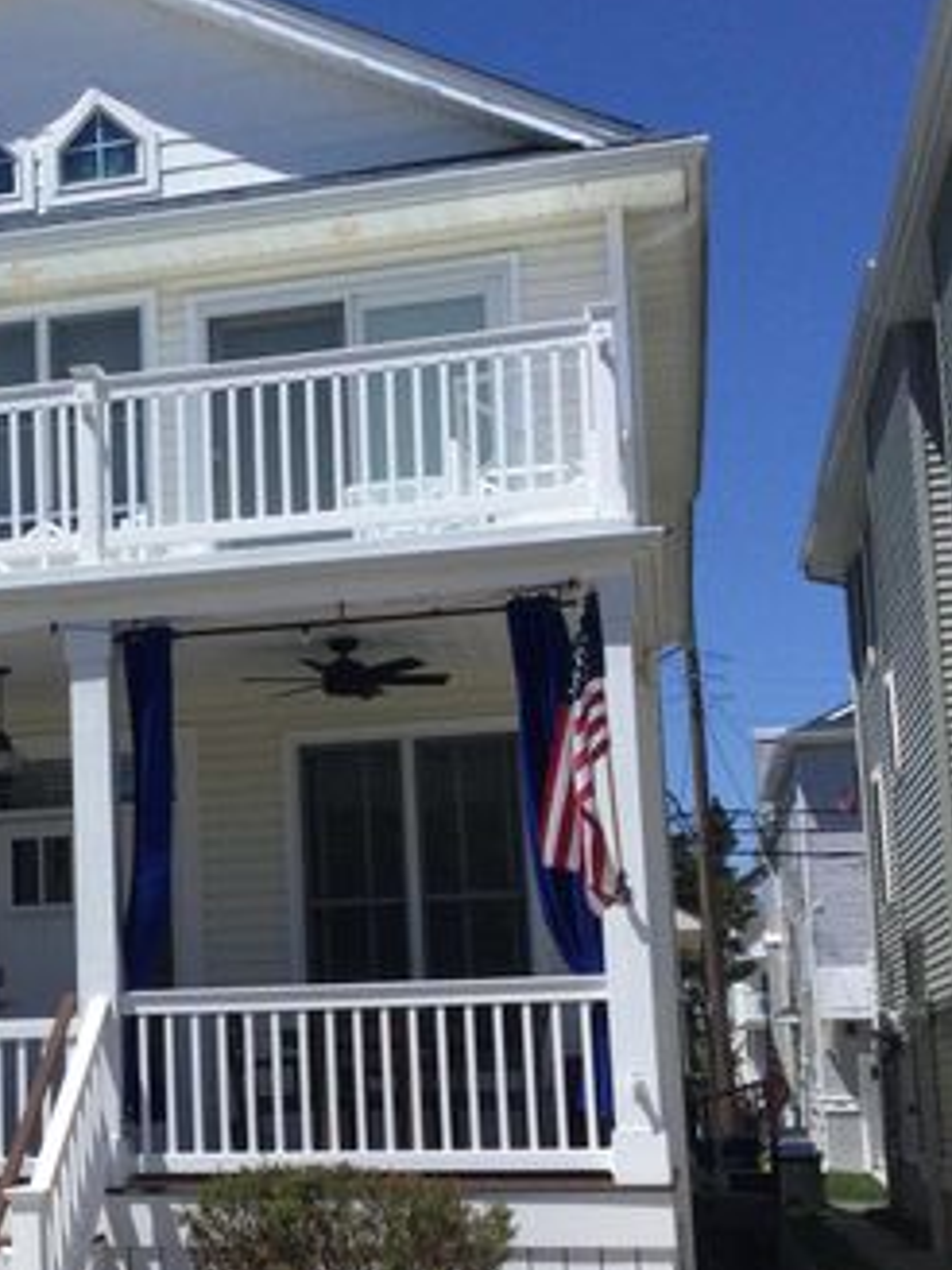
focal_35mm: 63
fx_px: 2310
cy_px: 761
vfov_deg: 30.6
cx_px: -12
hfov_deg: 22.4
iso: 25
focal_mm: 3.3
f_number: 2.4
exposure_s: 1/2331
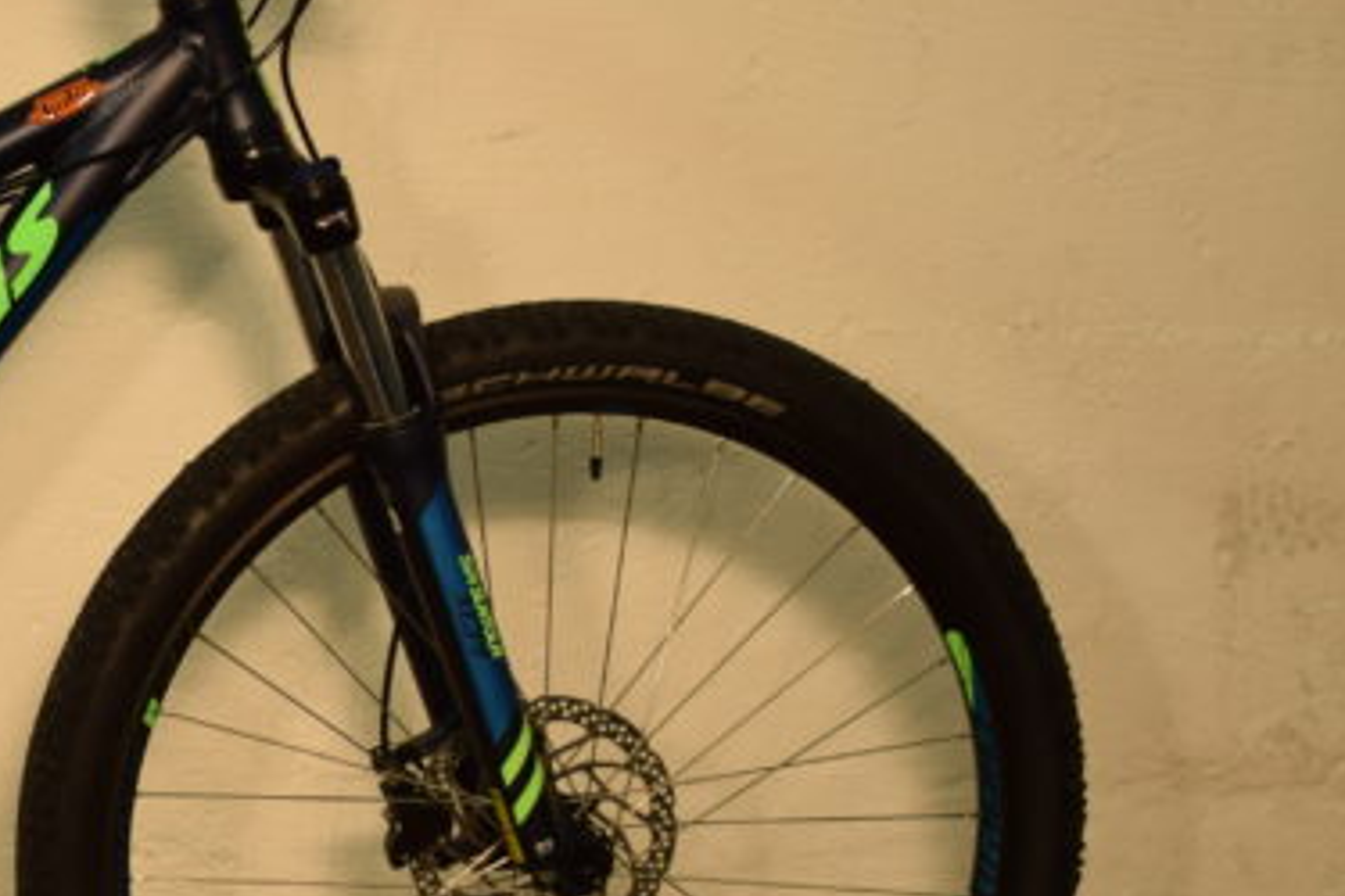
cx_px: -197
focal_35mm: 123
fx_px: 4595
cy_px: 805
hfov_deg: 16.1
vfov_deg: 11.1
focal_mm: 30
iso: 400
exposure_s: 1/100
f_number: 5
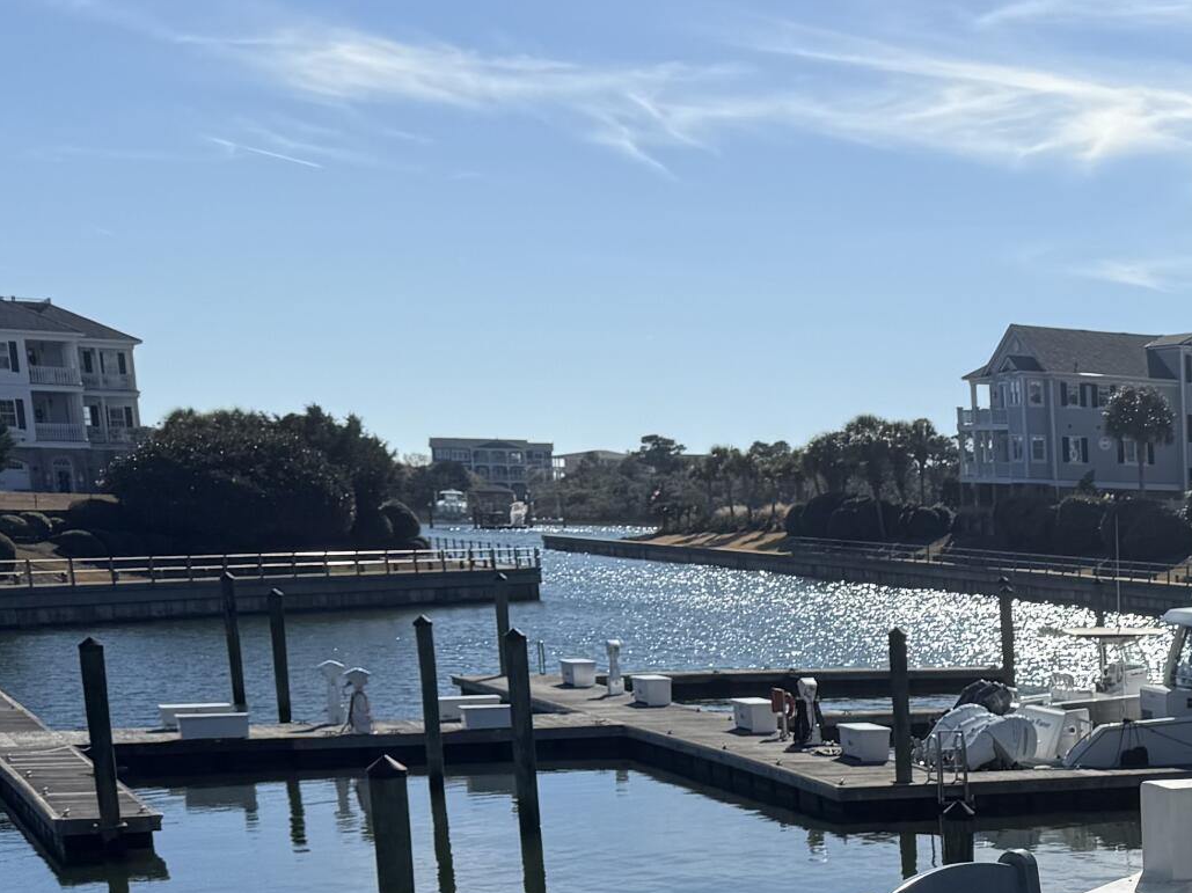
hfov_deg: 23.7
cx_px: 1643
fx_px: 2410
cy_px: 1060
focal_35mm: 70
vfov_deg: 19.8
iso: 80
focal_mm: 6.76
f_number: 1.78
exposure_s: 1/7353
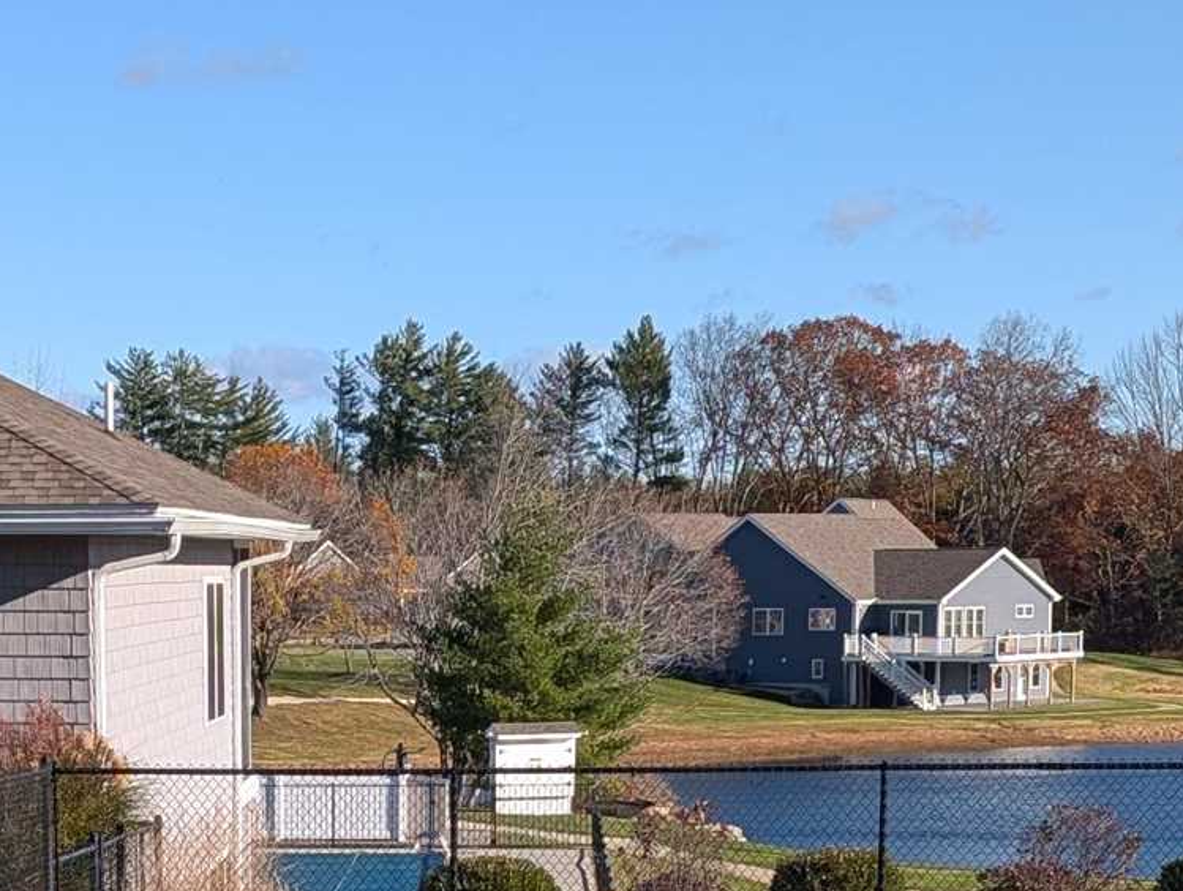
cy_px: 1109
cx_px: 281
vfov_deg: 14.6
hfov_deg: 19.8
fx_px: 3354
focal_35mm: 98
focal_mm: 6.9
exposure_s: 1/887
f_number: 1.68
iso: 21
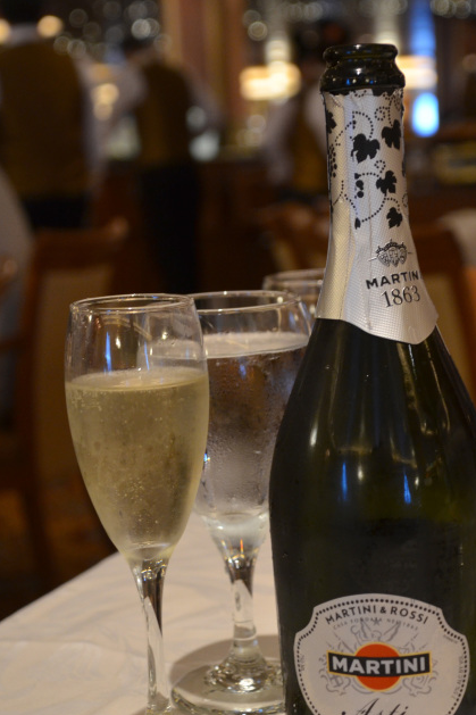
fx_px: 1322
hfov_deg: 20.4
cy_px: 354
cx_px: 272
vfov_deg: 30.2
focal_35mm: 67
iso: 1100
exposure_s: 1/30
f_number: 4.2
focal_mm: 35
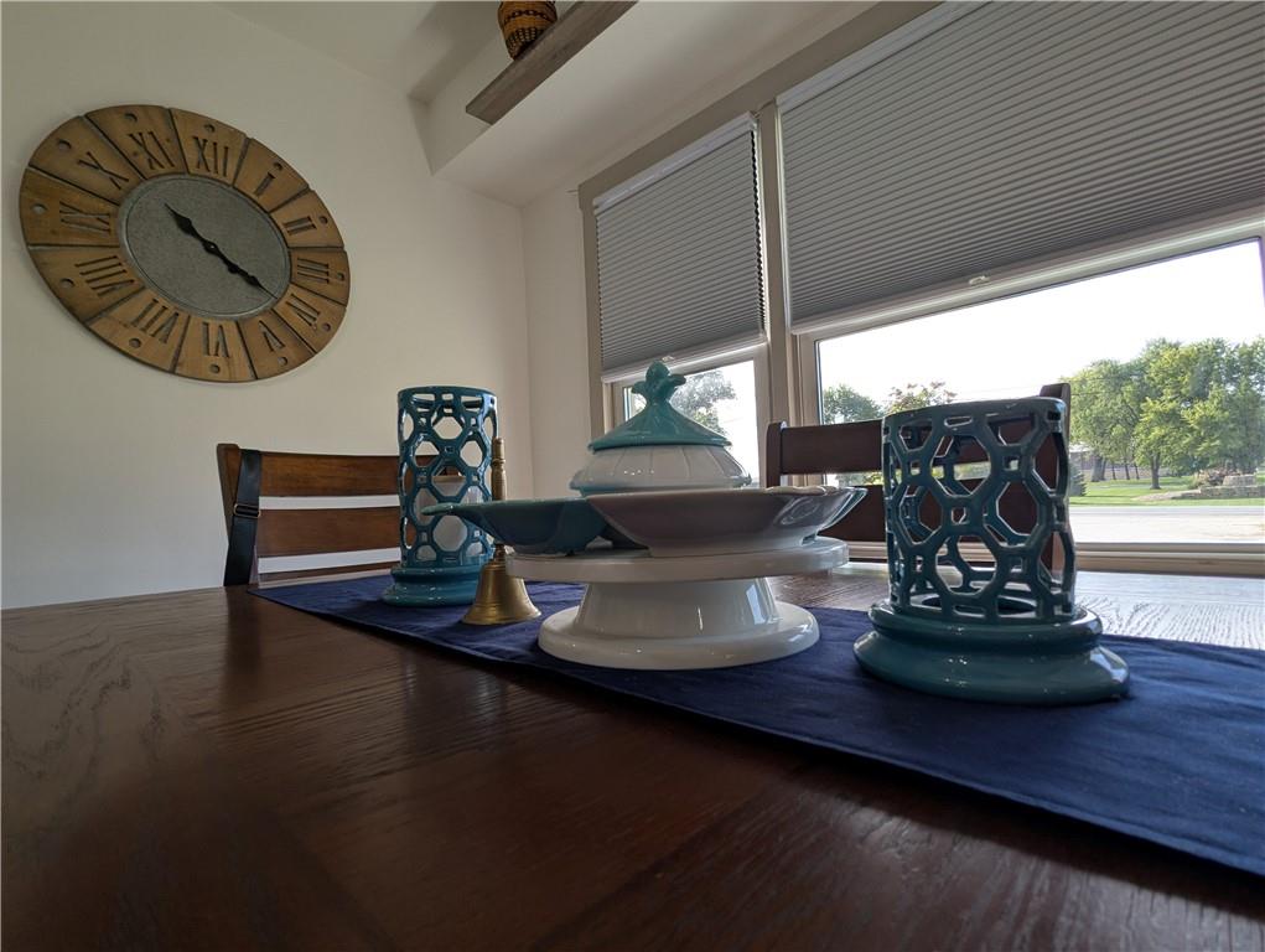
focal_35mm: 16
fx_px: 585
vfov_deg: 78.2
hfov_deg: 94.4
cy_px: 476
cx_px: 632
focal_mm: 2.35
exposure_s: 1/391
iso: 79
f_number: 2.2
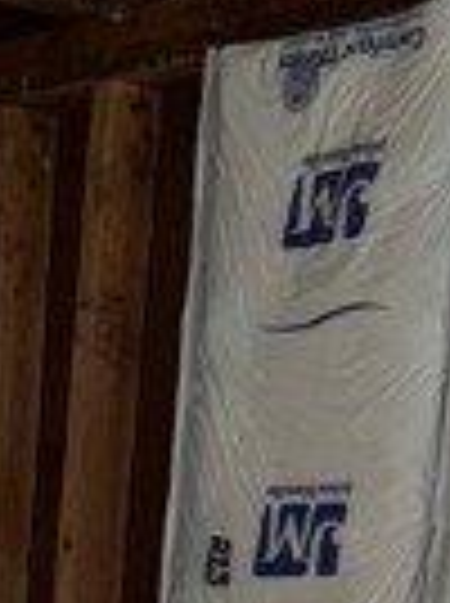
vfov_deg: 12.4
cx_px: -126
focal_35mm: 138
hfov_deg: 10.5
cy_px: 1264
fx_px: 2400
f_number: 1.78
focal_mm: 6.76
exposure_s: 1/8
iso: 64
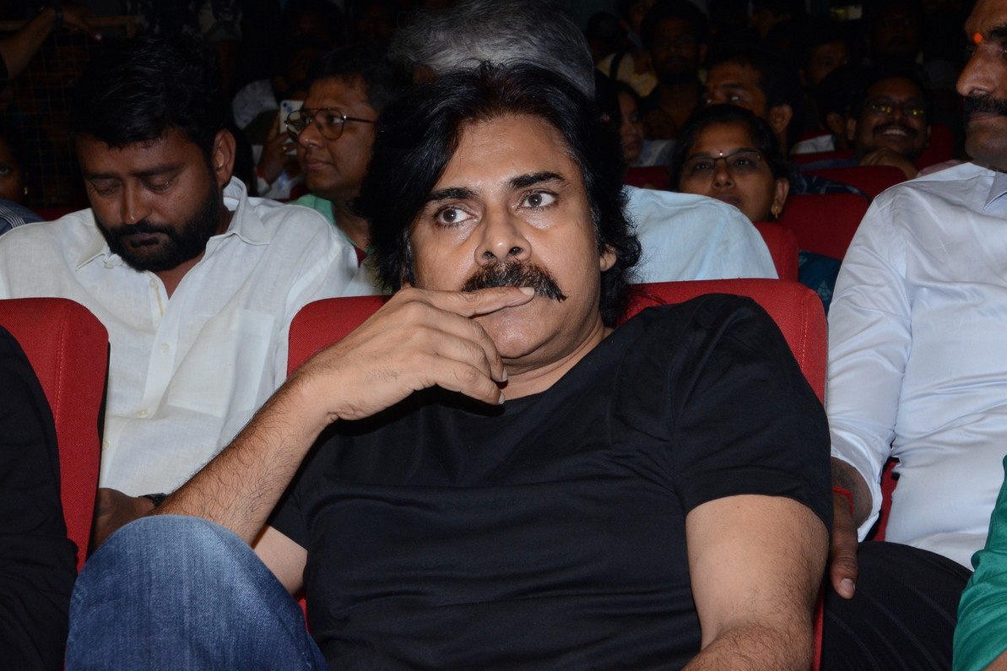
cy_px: 336
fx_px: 2629
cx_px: 503
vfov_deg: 14.5
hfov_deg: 21.7
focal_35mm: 94
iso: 1250
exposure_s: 1/125
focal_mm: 62
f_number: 14
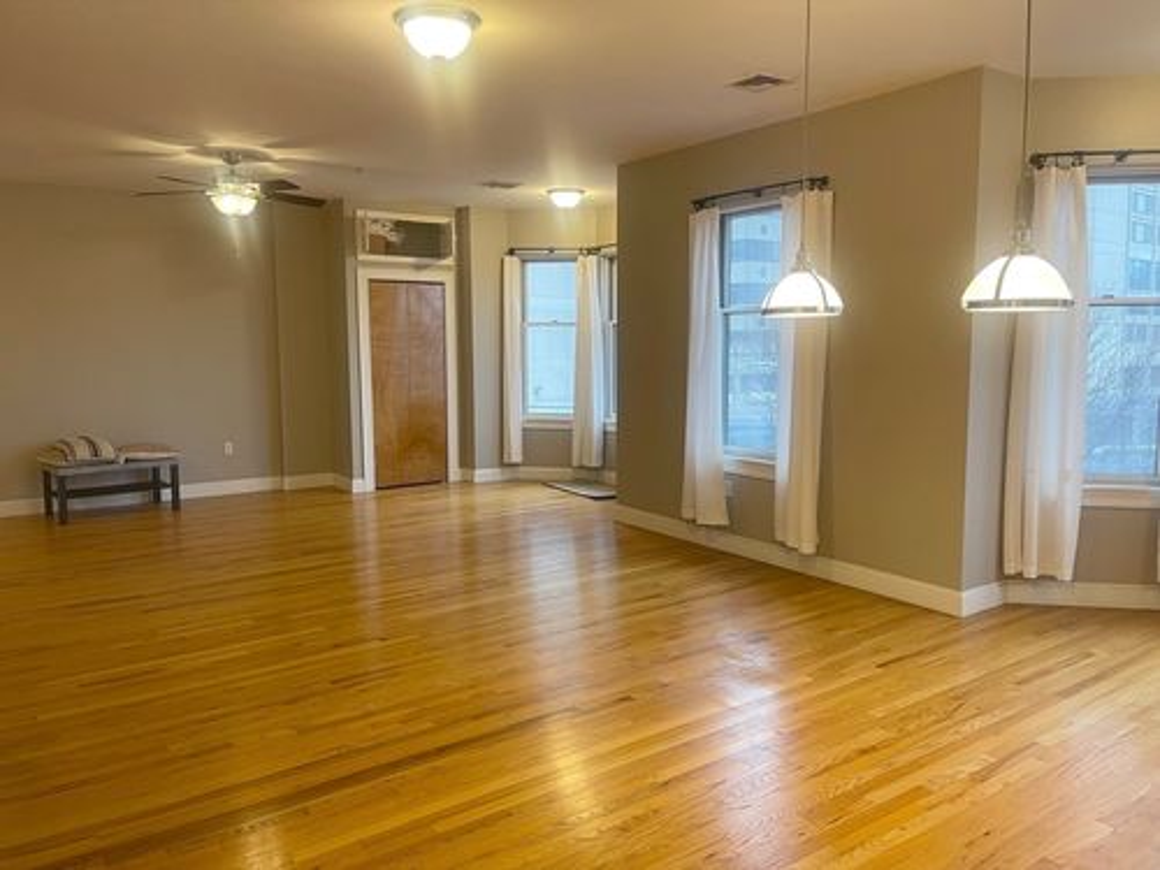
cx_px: 580
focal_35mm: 25
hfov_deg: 69.4
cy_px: 435
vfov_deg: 54.9
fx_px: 838
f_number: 1.6
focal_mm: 5.1
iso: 160
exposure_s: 1/60
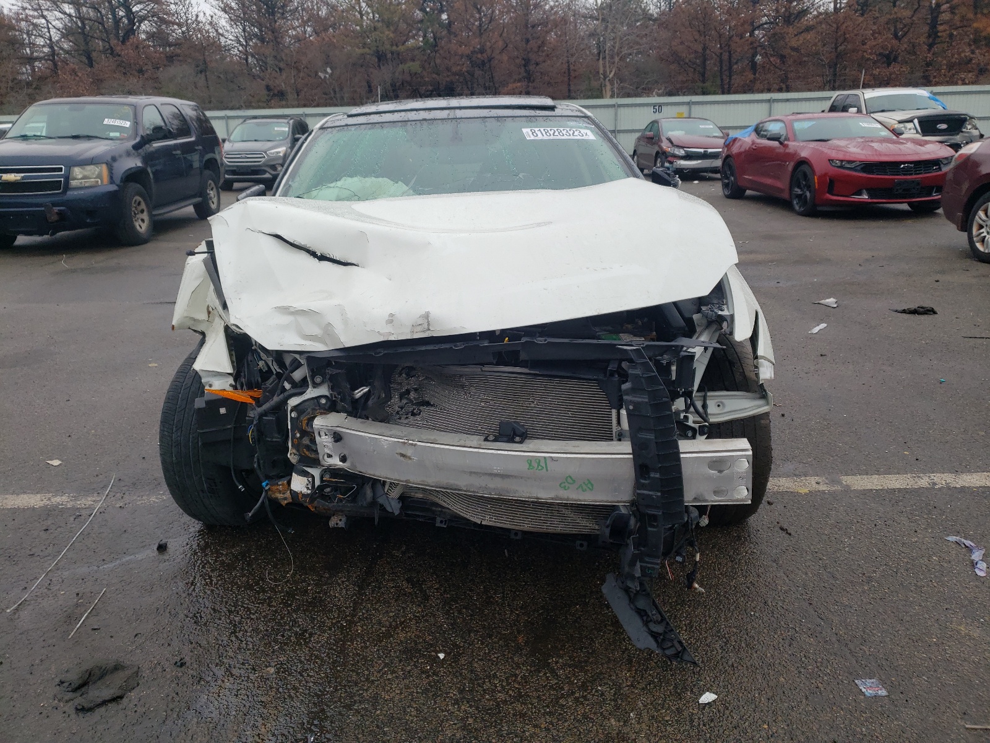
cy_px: 372
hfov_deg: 67.3
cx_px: 495
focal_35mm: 26
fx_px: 744
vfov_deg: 53.1
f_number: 1.5
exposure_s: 1/667
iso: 50
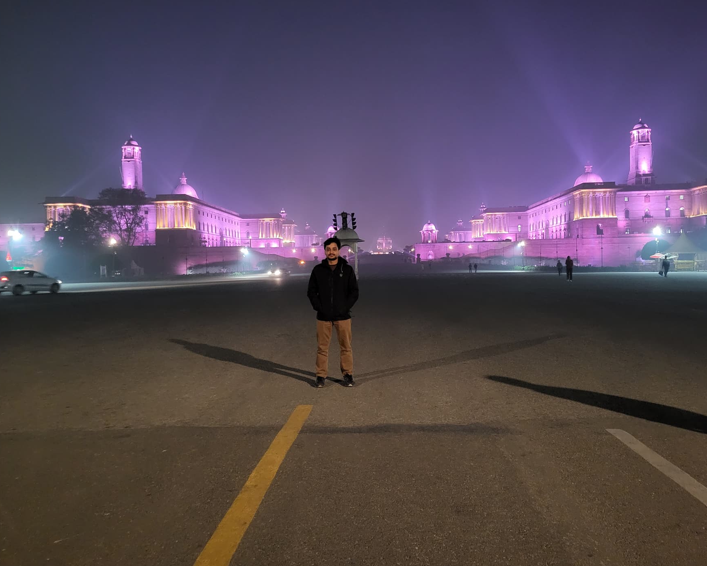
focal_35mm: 28
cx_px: 359
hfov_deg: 62.2
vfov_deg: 51.5
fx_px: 586
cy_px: 279
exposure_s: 1/25
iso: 1000
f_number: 1.8
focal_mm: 5.4
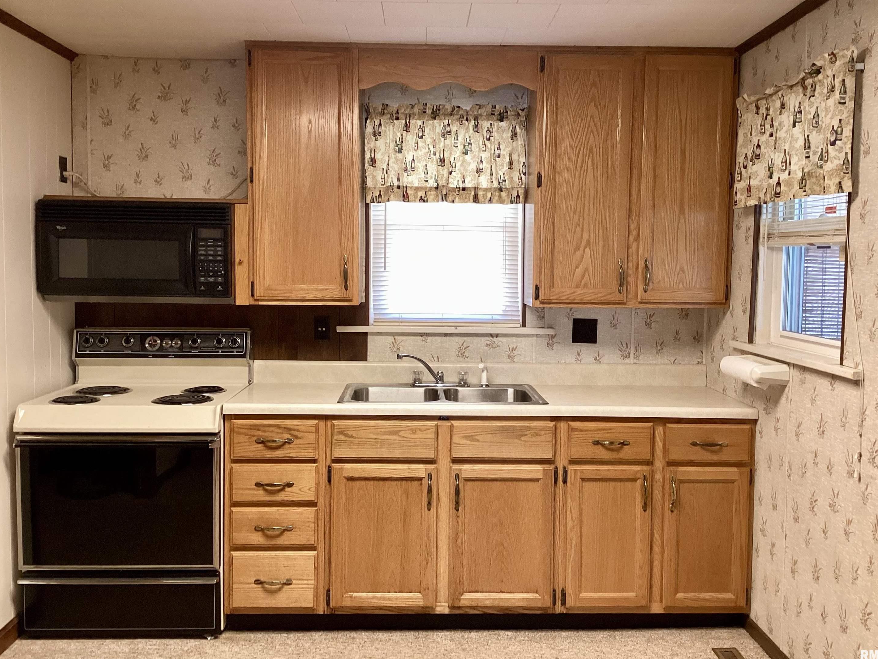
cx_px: 440
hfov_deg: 55.4
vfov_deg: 42.9
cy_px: 315
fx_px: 837
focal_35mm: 33
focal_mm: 3.3
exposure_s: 1/60
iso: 200
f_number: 2.4
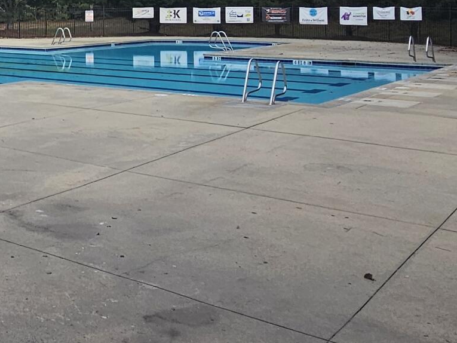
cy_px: -13
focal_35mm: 51
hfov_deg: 33.5
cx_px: -23
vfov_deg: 26.7
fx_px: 673
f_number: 2.2
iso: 50
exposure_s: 1/1058
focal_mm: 2.2
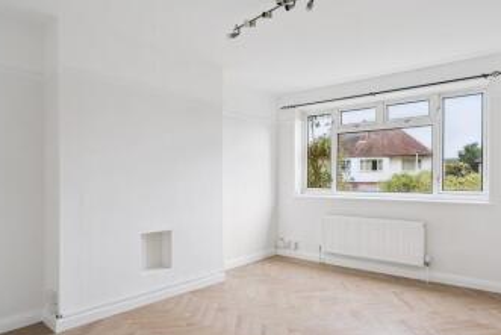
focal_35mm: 23
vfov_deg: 55.1
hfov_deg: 74.6
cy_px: 180
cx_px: 316
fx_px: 320
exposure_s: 1/60
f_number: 5.6
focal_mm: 16
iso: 640
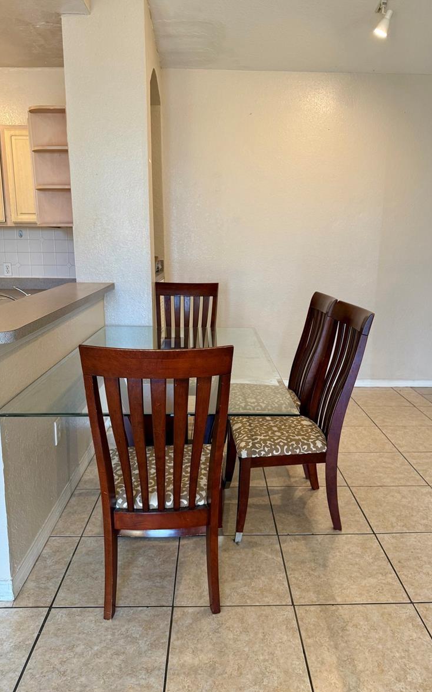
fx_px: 490
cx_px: 227
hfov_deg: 47.6
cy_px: 344
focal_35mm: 26
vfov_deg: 70.4
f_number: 1.78
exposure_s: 1/60
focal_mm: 6.76
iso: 160
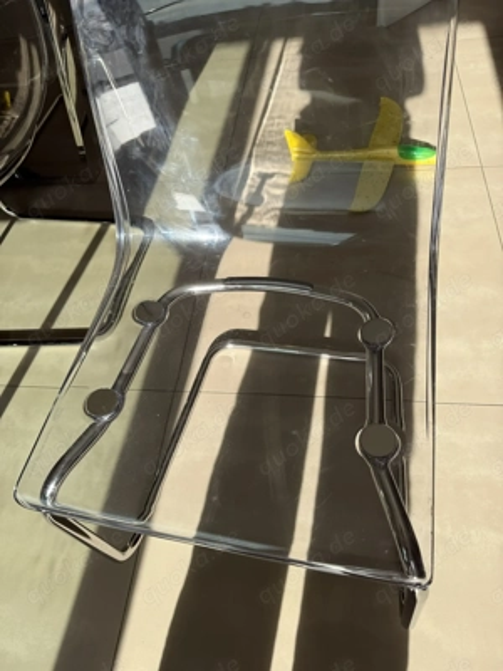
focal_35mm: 24
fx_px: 465
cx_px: 252
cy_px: 336
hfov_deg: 56.8
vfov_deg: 71.6
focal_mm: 6.76
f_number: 1.78
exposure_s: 1/2232
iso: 80
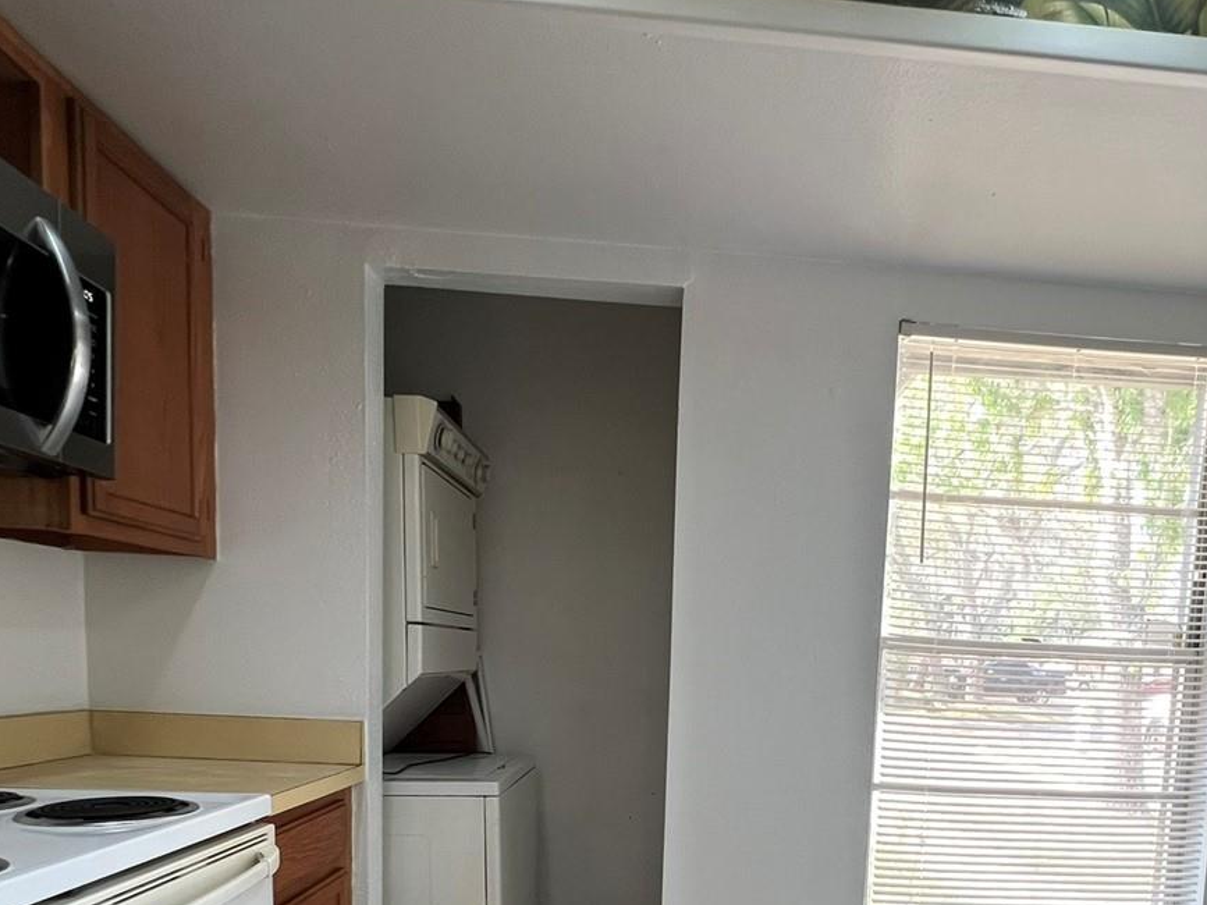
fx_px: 837
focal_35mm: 24
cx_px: 752
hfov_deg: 70.5
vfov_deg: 52.2
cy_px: 756
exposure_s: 1/99
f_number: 1.8
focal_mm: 1.57
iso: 200
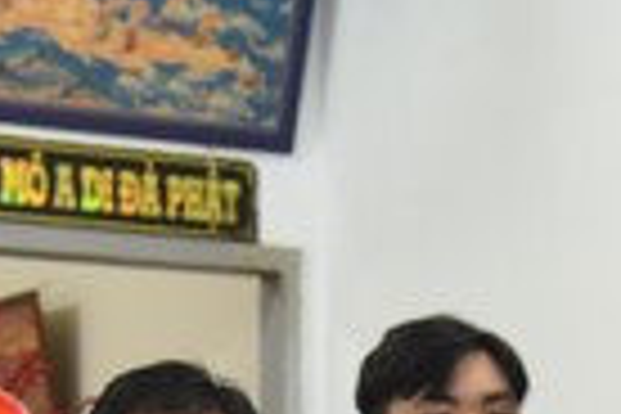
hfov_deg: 10.0
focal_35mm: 206
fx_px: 3553
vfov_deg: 6.4
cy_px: 896
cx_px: 446
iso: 720
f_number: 4
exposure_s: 1/60
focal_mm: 46
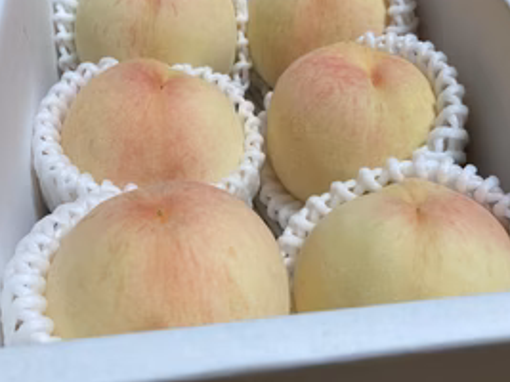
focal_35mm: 42
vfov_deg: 34.3
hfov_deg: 44.8
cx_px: 271
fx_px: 619
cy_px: 185
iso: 64
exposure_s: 1/60
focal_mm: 3.99
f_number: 1.8
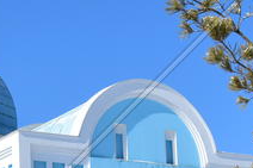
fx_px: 1383
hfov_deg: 10.4
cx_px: 6
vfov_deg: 6.9
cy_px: 231
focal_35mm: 197
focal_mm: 32
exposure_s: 1/320
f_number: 9
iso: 100
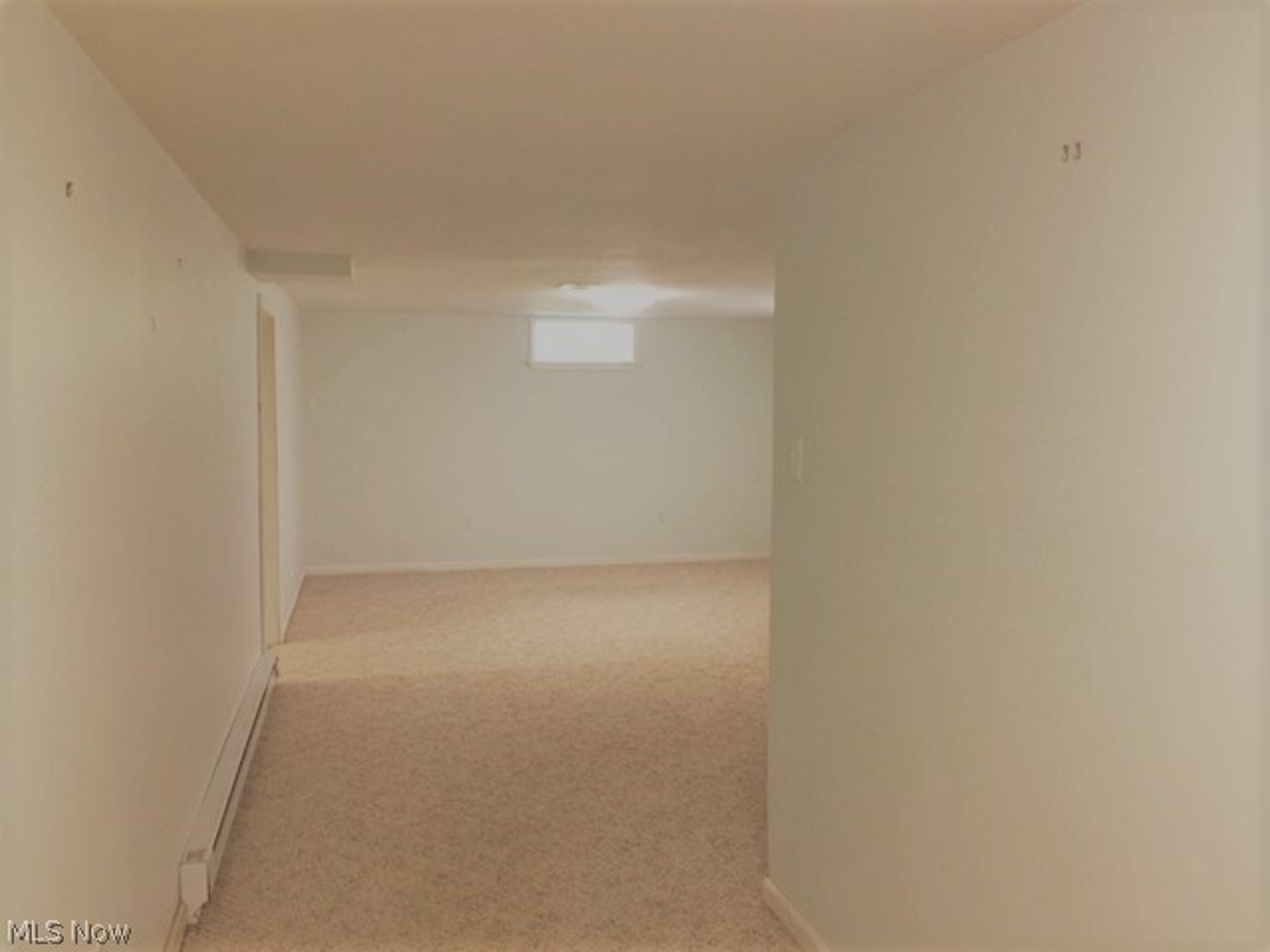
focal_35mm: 29
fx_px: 1064
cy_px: 476
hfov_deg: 61.7
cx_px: 635
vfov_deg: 48.2
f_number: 2.2
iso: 80
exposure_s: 1/15
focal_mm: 4.15
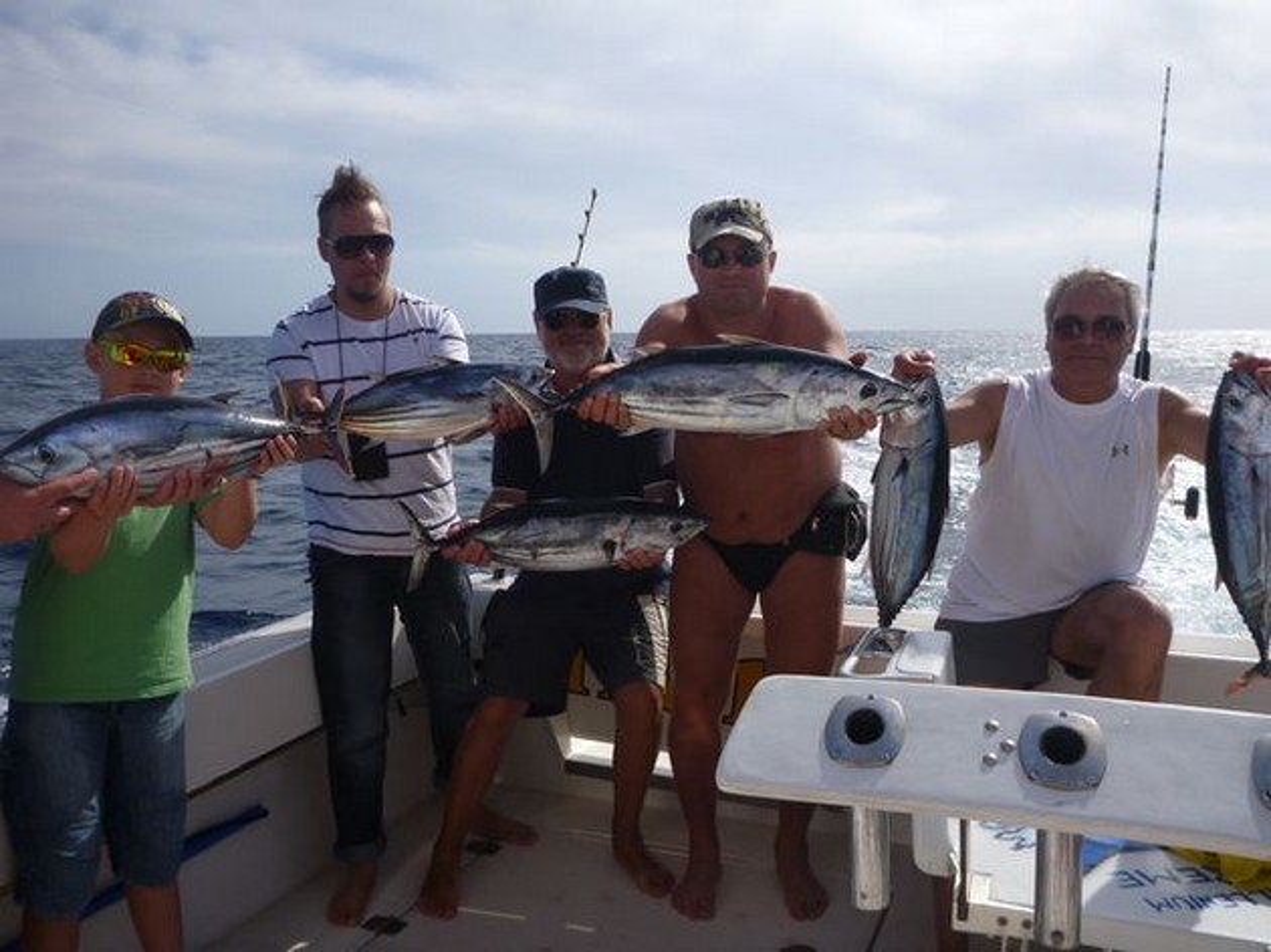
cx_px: 636
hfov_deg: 63.5
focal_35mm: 28
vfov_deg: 49.7
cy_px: 476
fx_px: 1028
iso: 100
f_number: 3.3
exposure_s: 1/1300
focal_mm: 4.9
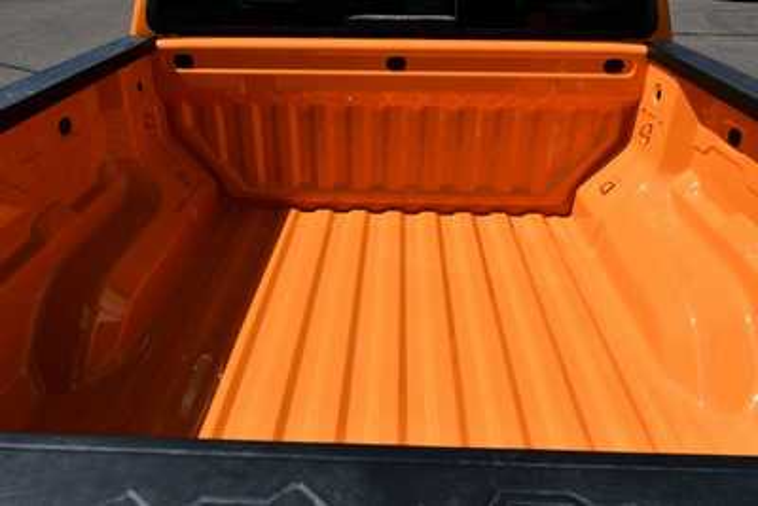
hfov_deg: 61.9
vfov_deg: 43.6
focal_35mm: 30
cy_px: 253
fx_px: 632
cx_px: 379
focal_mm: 20
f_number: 10
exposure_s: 1/400
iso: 100
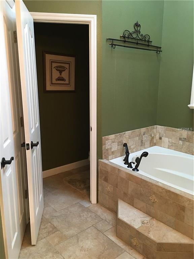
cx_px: 97
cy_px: 130
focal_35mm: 29
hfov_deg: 48.2
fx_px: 217
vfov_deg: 61.7
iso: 80
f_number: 2.2
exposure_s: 1/15
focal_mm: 4.15
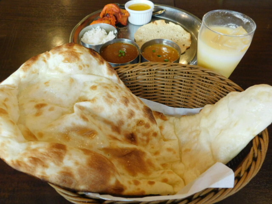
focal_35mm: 30
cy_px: 102
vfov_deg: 46.8
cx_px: 136
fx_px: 236
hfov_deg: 60.0
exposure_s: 1/25
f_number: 3.2
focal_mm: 5.3
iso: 400
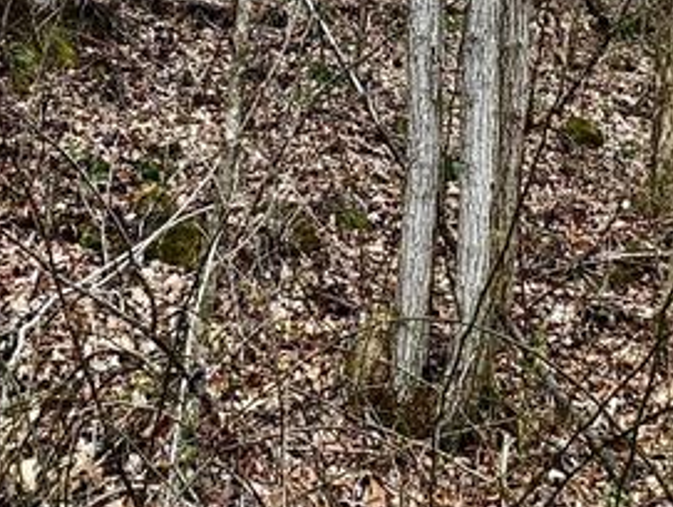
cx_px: 344
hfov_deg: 42.9
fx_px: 857
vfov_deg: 29.9
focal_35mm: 44
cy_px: -37
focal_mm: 2.22
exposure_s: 1/159
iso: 64
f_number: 2.2
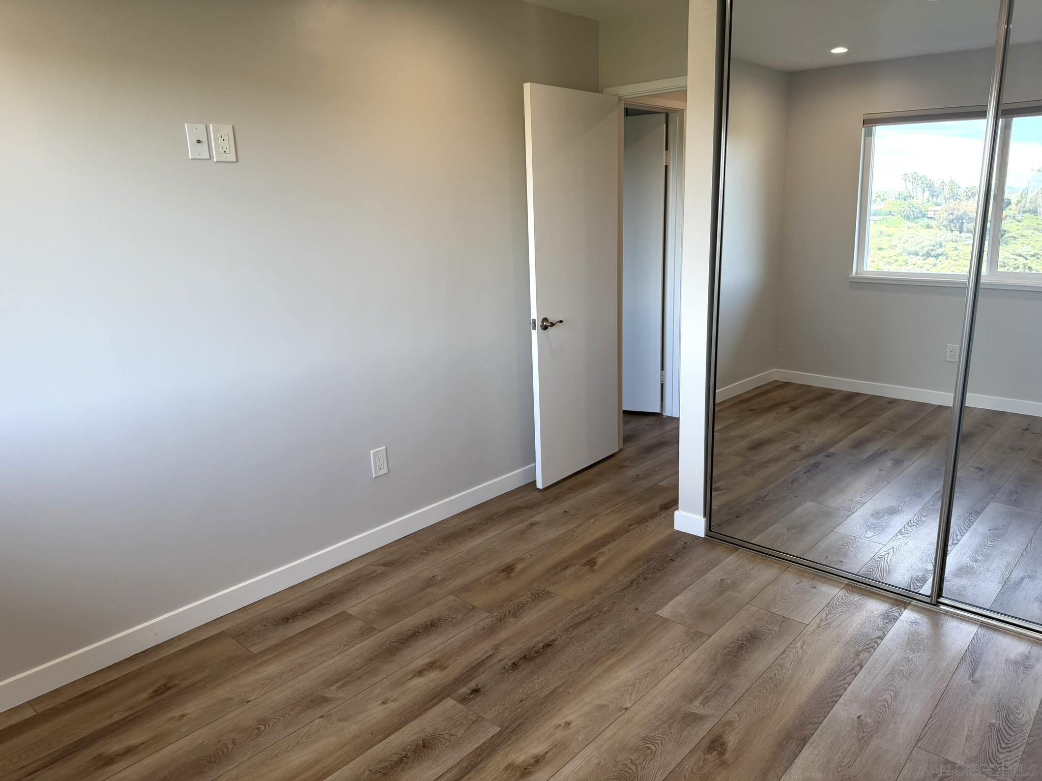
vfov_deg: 56.8
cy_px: 390
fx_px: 722
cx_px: 521
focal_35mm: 24
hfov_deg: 71.6
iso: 125
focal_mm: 6.76
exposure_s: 1/194
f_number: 1.78
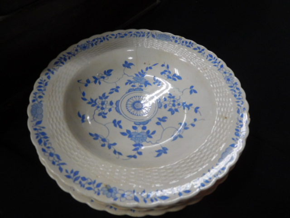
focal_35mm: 25
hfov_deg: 69.4
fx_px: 209
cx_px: 145
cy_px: 109
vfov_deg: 54.9
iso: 220
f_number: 3.4
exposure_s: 1/30
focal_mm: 4.5
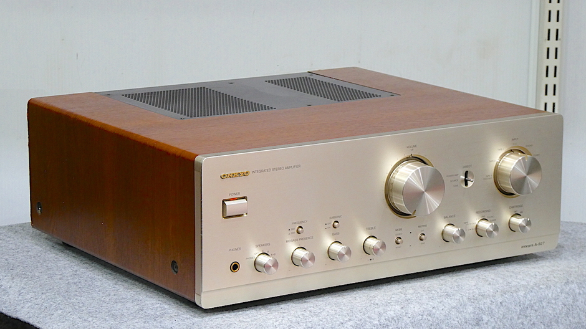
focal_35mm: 118
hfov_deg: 18.2
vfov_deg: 10.3
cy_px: 190
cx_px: 296
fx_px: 1833
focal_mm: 19
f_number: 5.1
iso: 200
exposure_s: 1/15
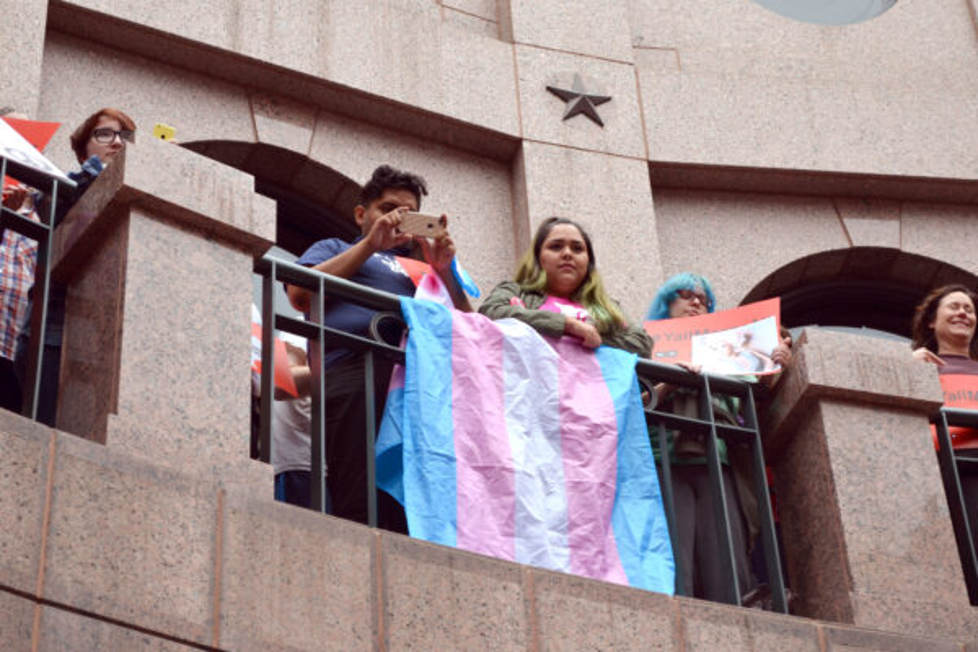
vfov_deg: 18.2
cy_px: 326
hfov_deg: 27.0
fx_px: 2037
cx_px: 489
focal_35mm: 75
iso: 200
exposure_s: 1/200
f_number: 7.1
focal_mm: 50
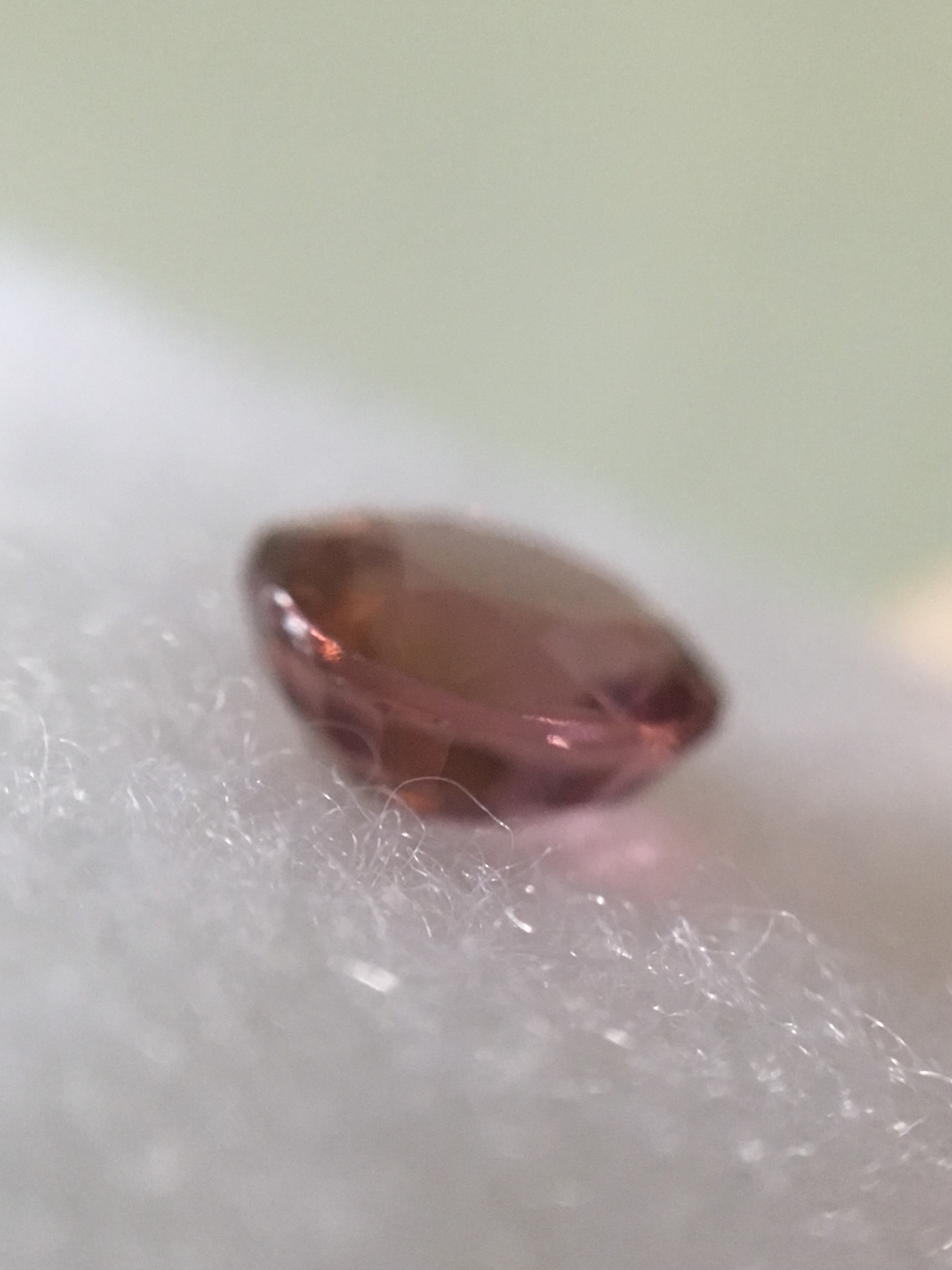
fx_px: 1063
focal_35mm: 29
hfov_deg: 48.2
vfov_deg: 61.7
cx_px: 476
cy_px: 635
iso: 160
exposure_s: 1/33
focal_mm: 4.15
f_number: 2.2
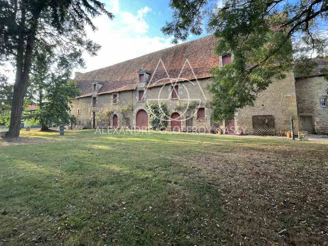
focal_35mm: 16
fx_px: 152
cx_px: 171
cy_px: 104
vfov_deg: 77.6
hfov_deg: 94.5
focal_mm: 1.57
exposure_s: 1/108
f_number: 1.8
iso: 32
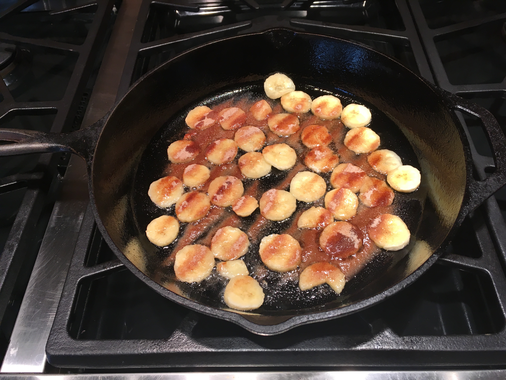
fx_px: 424
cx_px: 253
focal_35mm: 29
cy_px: 190
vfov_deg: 48.2
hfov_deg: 61.7
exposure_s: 1/30
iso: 25
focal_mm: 4.15
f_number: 2.2
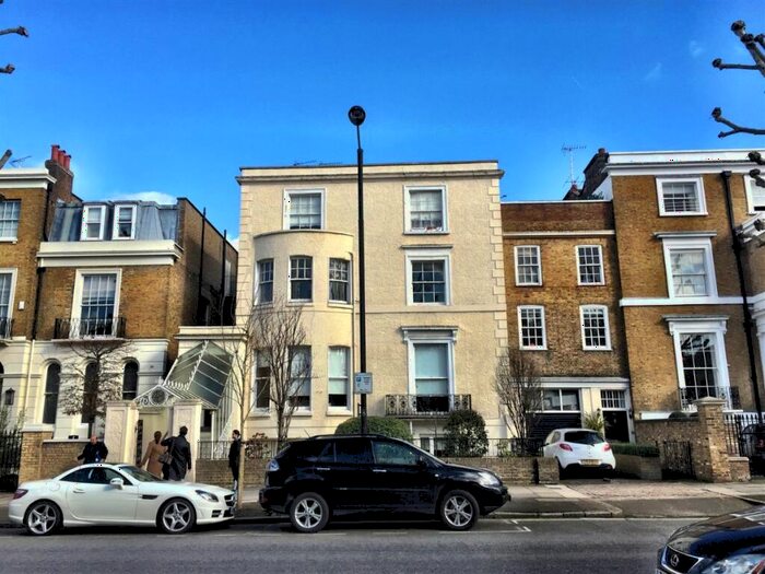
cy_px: 287
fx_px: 641
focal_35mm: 29
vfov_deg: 48.2
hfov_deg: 61.7
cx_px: 382
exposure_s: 1/1014
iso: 32
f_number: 2.2
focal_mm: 4.15
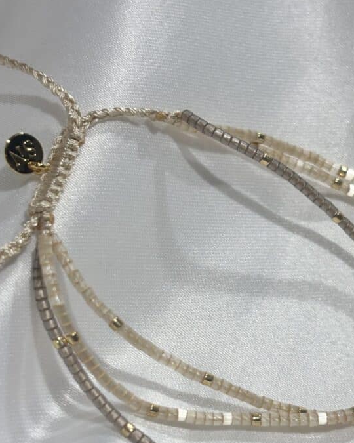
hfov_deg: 19.8
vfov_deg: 24.7
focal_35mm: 77
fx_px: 1008
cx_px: 235
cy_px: 280
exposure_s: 1/349
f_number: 1.6
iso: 32
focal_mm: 5.96
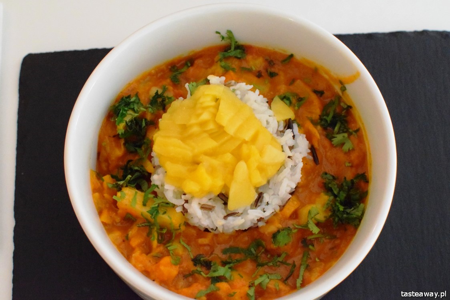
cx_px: 225
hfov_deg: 37.8
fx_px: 656
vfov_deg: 25.8
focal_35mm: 52
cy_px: 150
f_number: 7.1
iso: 11400
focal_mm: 35
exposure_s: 1/100
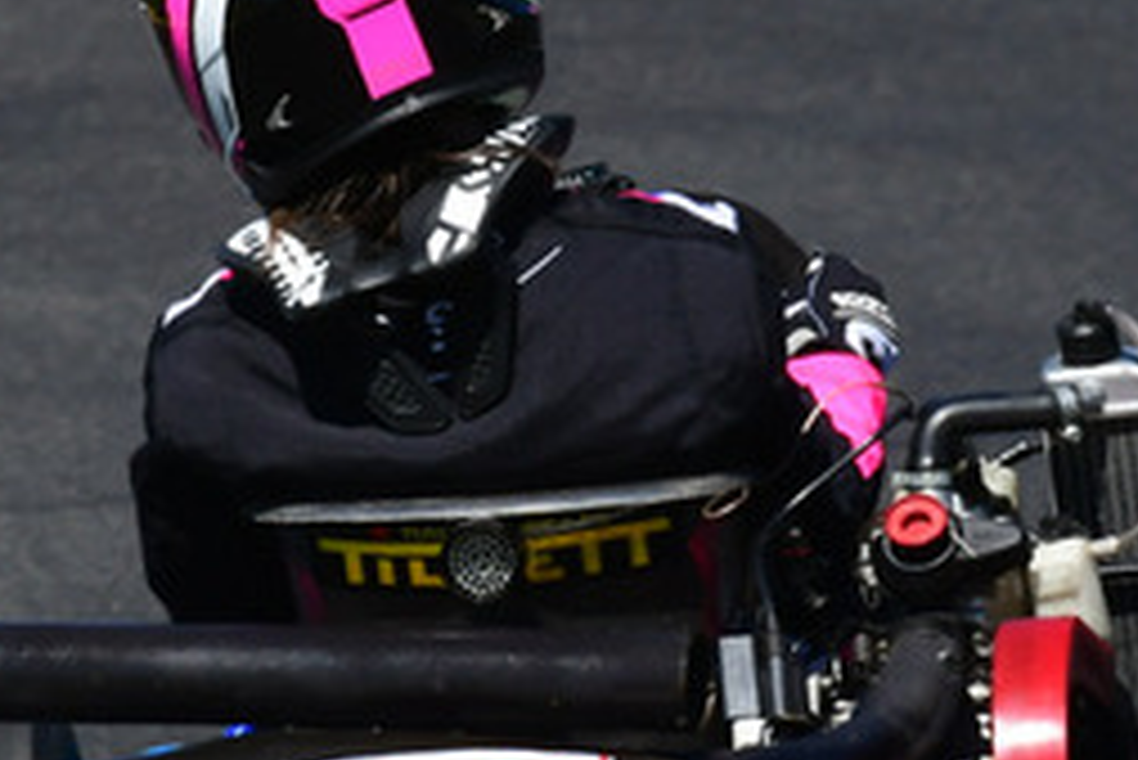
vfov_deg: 0.6
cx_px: 472
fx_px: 75085
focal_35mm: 2374
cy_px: 72
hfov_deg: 0.9
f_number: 13
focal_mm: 500
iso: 500
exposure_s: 1/640
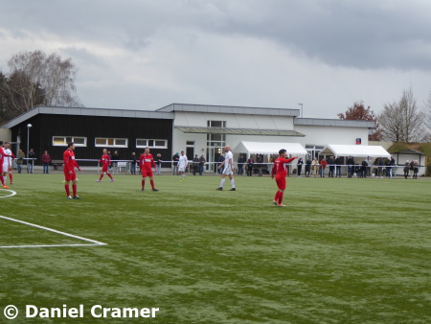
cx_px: 216
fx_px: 984
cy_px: 162
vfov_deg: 18.7
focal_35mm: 79
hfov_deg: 24.7
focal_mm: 14.1
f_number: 4.7
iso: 80
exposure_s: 1/80
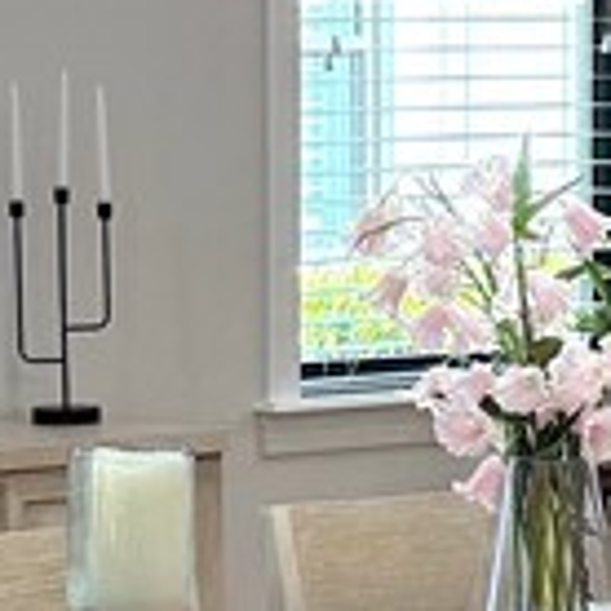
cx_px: -173
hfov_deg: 10.9
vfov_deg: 11.1
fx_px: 3135
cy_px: 221
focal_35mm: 157
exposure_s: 1/205
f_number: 1.78
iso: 200
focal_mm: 6.76
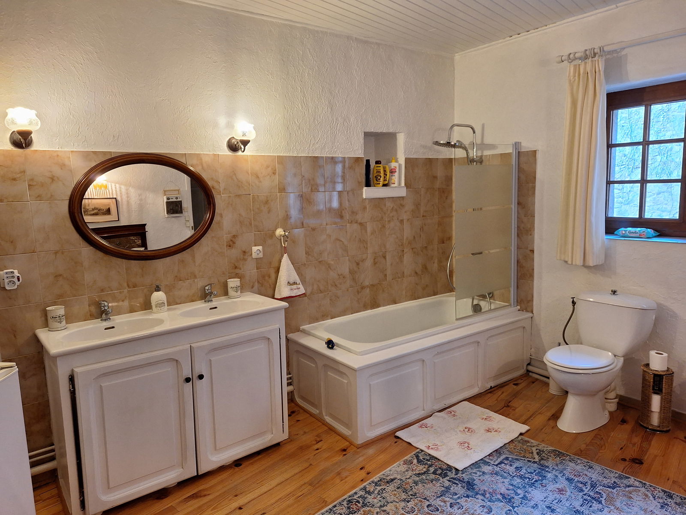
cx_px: 343
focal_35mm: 23
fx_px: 456
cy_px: 258
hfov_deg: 73.9
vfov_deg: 58.9
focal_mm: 5.54
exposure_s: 1/33
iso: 200
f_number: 1.8
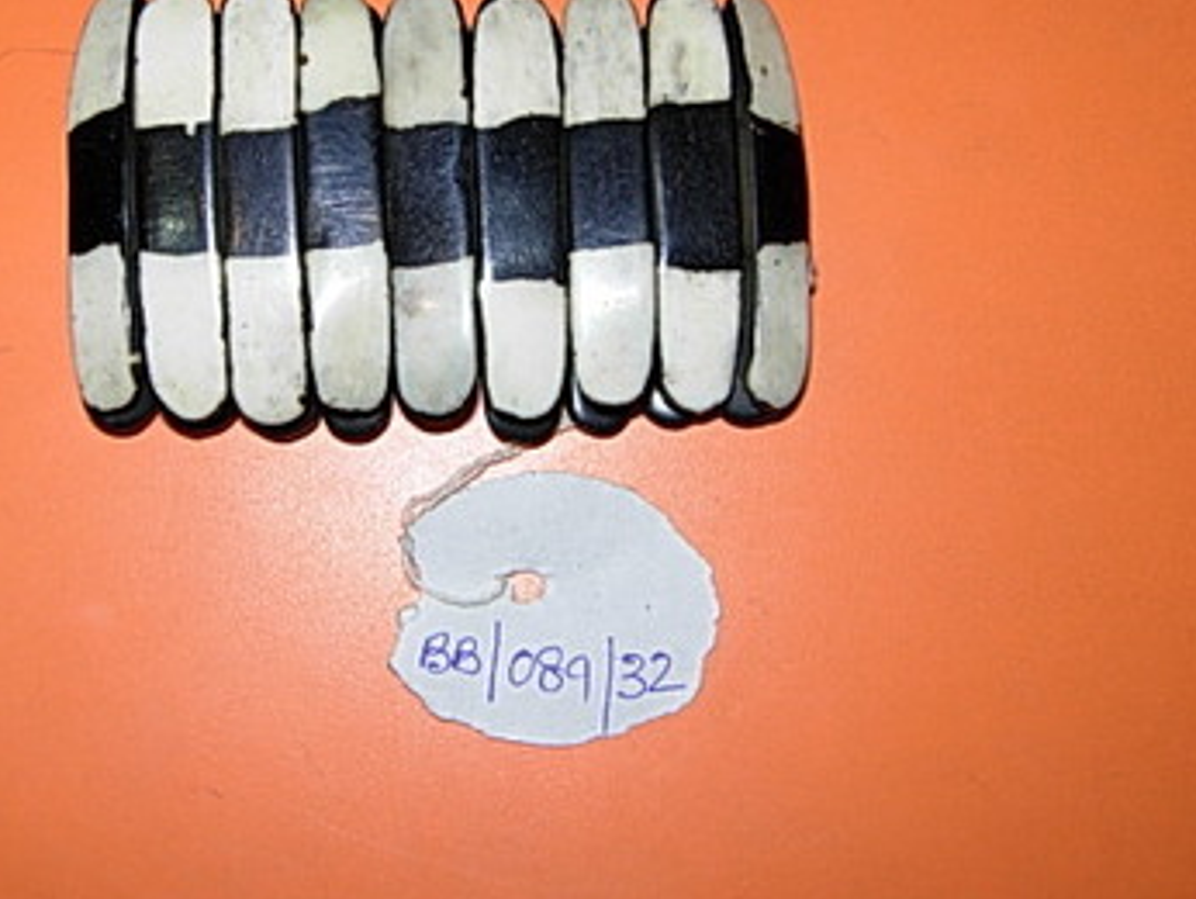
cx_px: 474
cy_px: 341
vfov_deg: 28.0
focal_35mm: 52
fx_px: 1798
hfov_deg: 36.6
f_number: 3.8
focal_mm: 7.5
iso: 50
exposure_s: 1/45.2
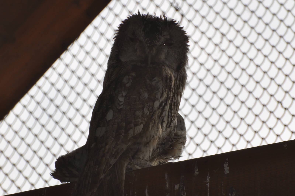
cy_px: 98
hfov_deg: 4.6
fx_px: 3683
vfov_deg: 3.0
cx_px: 148
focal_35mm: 450
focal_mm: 300
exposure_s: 1/200
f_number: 10
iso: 200
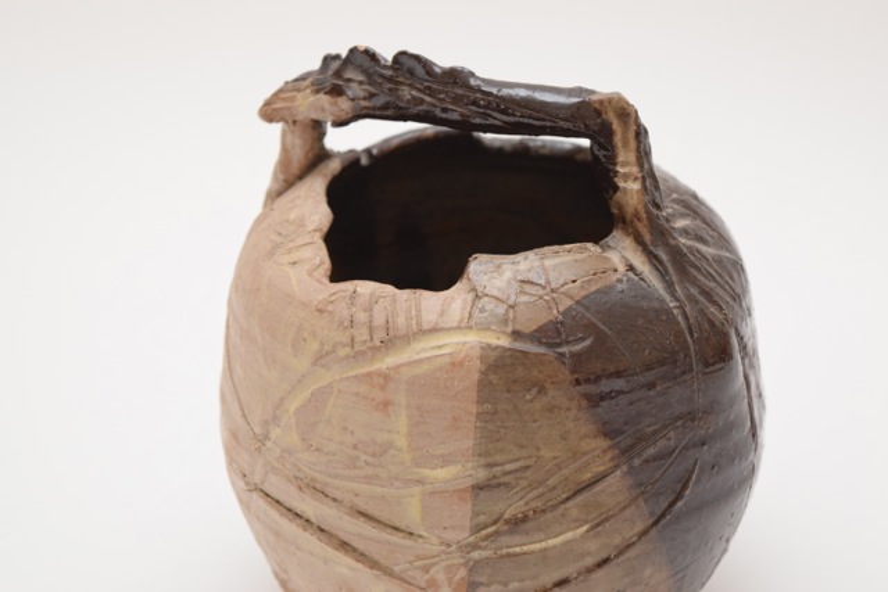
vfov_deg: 16.6
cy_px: 296
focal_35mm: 82
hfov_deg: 24.6
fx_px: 2035
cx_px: 444
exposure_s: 1/125
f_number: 5.6
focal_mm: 55
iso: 1600
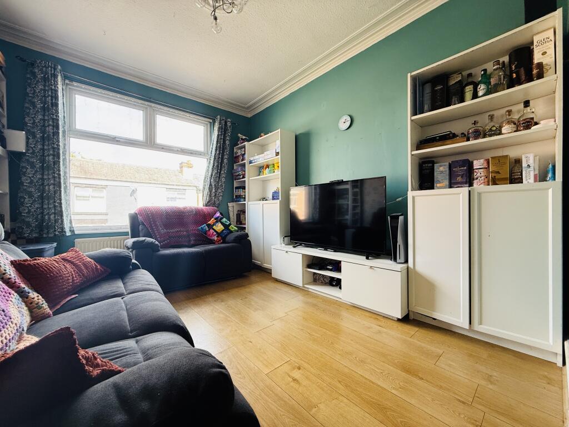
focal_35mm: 14
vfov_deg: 85.7
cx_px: 284
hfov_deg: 102.1
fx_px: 230
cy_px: 214
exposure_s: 1/99
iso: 125
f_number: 2.2
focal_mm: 2.22
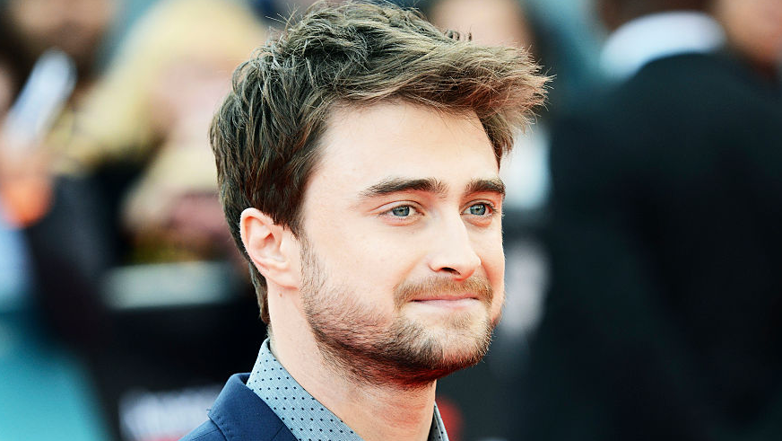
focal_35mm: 369
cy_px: 282
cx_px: 428
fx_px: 7653
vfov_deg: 3.3
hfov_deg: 5.8
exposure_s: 1/500
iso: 1250
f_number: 6.3
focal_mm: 300
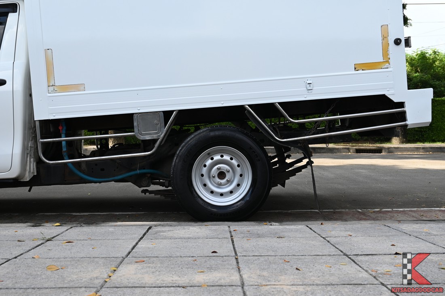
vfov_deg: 33.4
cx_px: 222
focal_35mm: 40
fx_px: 494
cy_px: 148
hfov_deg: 48.5
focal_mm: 27
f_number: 6.3
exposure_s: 1/500
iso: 250
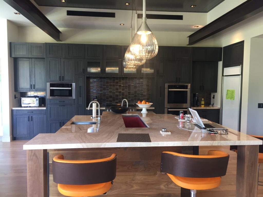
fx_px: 220
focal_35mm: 29
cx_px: 132
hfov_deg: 61.7
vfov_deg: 48.2
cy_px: 98
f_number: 2.2
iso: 64
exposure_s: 1/30
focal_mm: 4.15
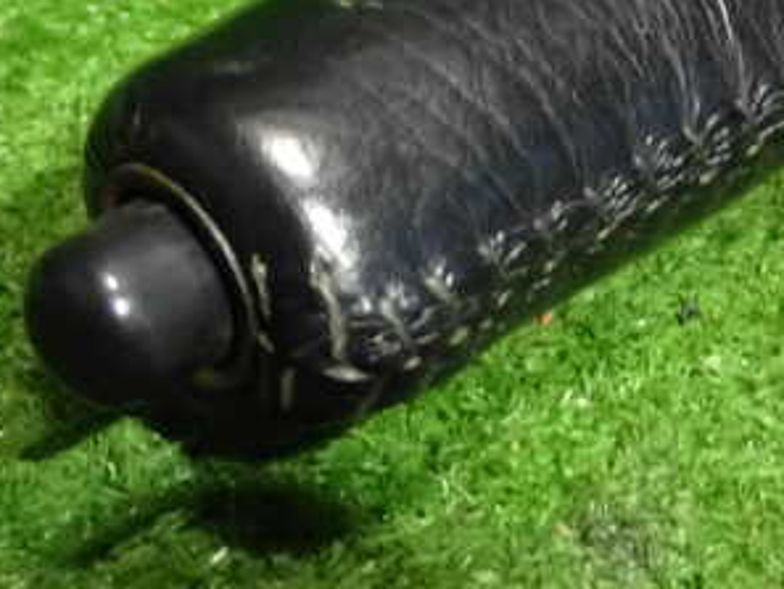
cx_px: 710
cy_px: 148
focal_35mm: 101
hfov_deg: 19.1
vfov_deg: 14.6
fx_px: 2288
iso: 2000
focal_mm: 9.01
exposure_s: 1/30
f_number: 3.2
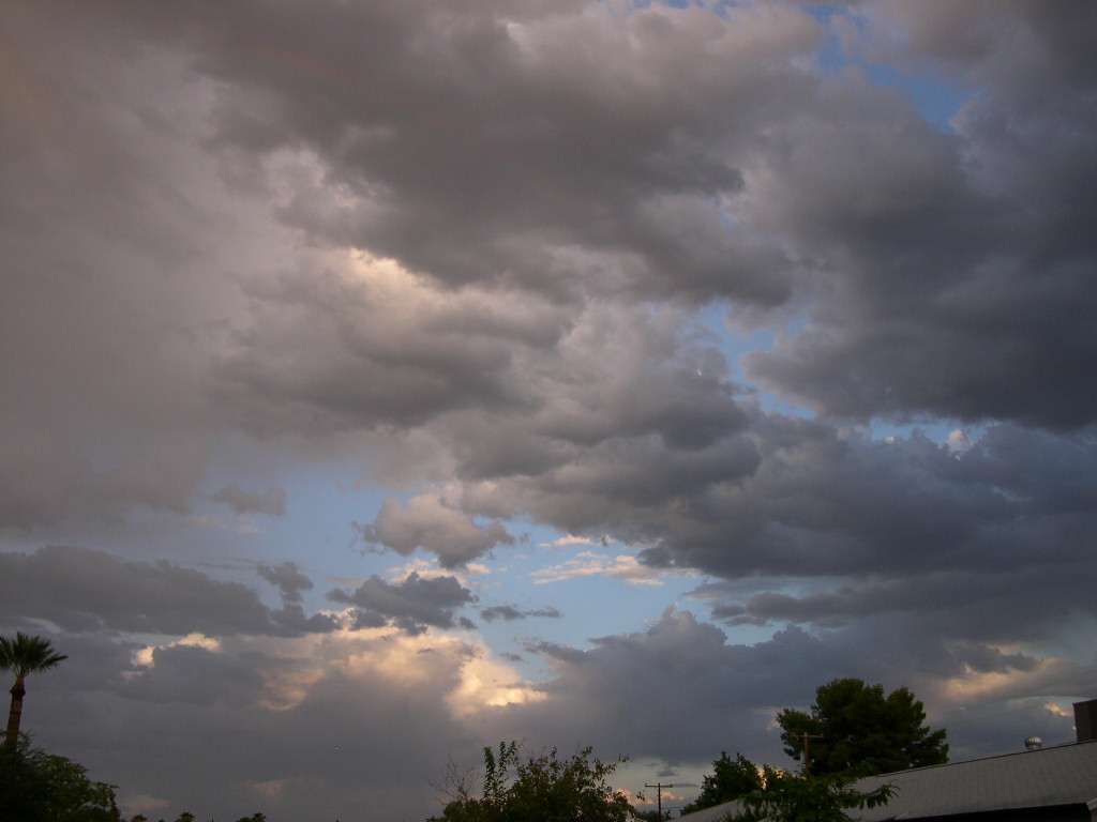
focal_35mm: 38
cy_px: 411
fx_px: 1204
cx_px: 548
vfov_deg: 37.7
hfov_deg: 49.0
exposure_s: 1/498
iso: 100
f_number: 2.8
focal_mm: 8
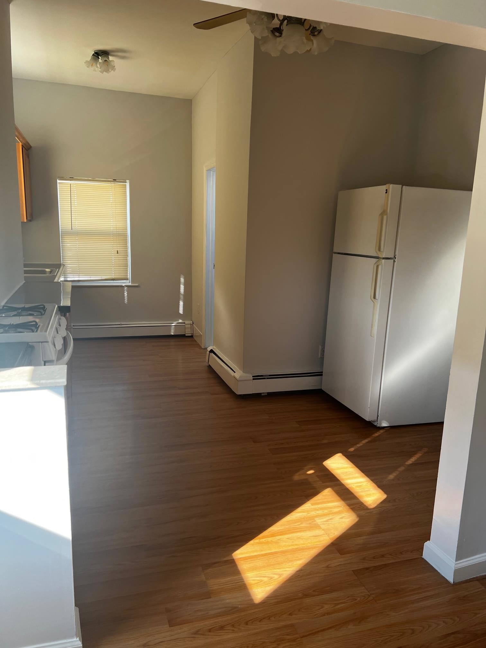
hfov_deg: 53.1
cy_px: 324
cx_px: 243
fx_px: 487
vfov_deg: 67.3
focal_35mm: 26
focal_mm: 5.7
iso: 64
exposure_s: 1/171
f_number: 1.5
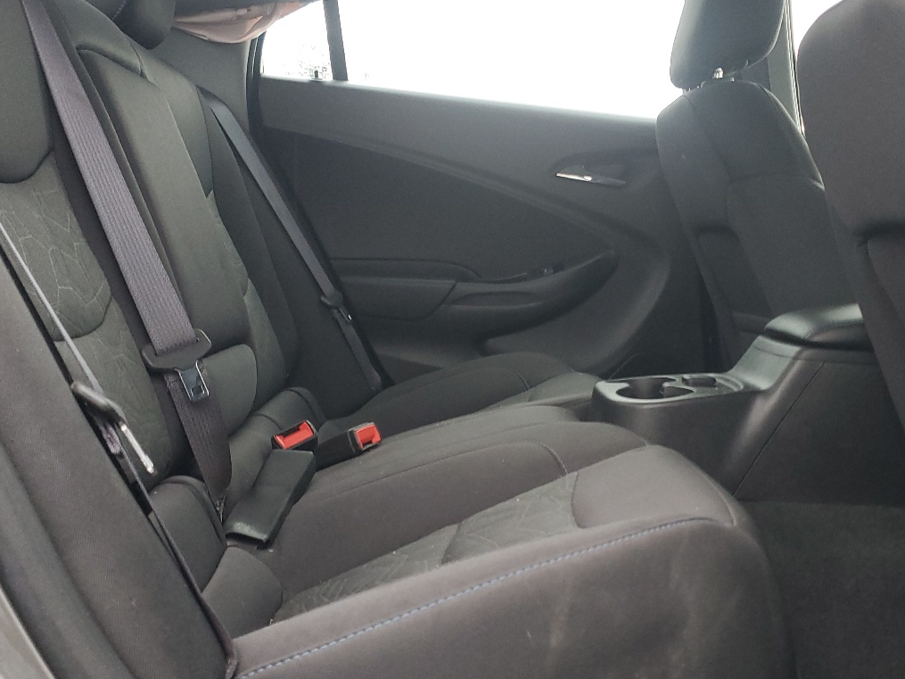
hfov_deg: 45.8
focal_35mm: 41
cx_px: 481
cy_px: 350
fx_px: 1072
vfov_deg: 35.1
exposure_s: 1/60.2
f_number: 1.5
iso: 125
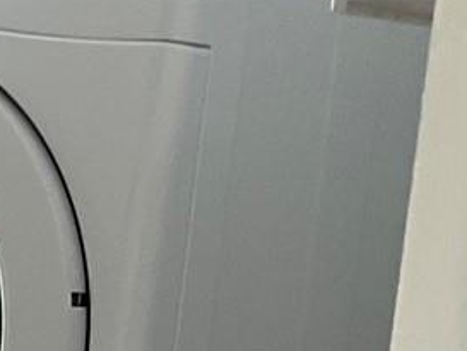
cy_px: 714
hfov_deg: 9.8
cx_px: -761
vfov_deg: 8.3
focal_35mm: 170
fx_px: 2294
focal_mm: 3
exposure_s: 1/60
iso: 40
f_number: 1.8
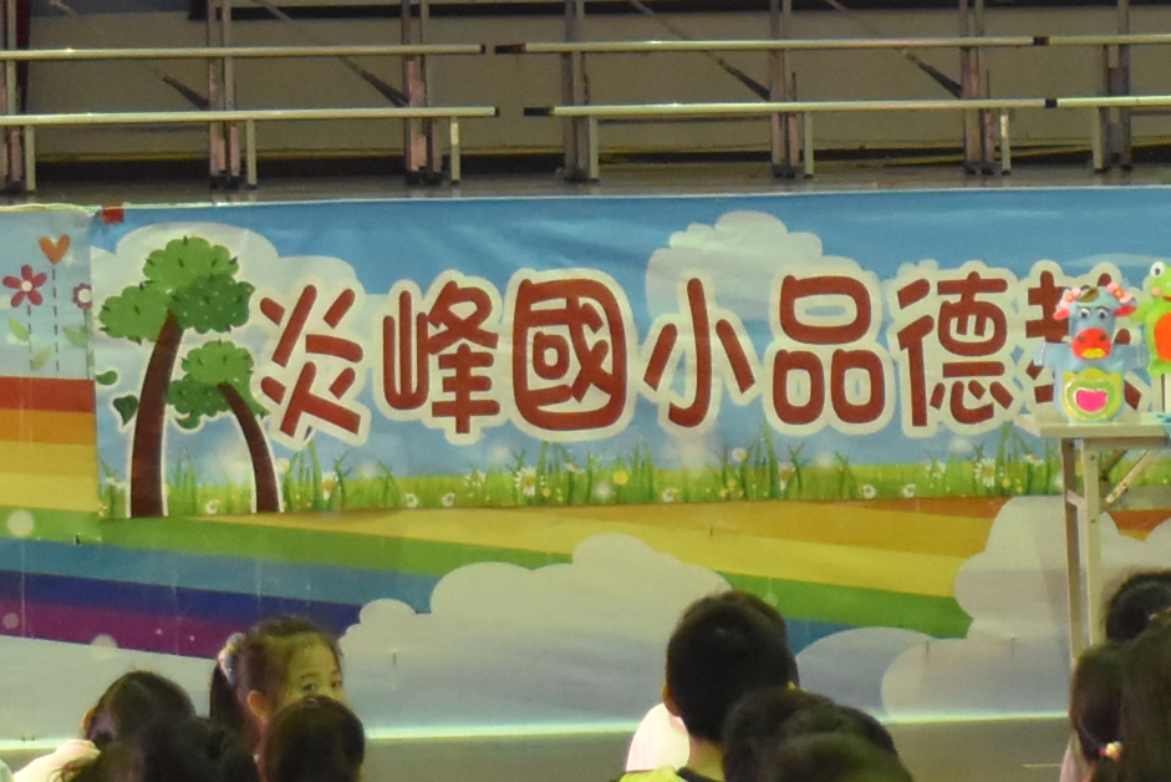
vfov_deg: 8.0
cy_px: 235
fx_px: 5596
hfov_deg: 11.8
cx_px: 1155
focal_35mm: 172
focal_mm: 24
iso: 2500
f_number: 3.8
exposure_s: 1/60
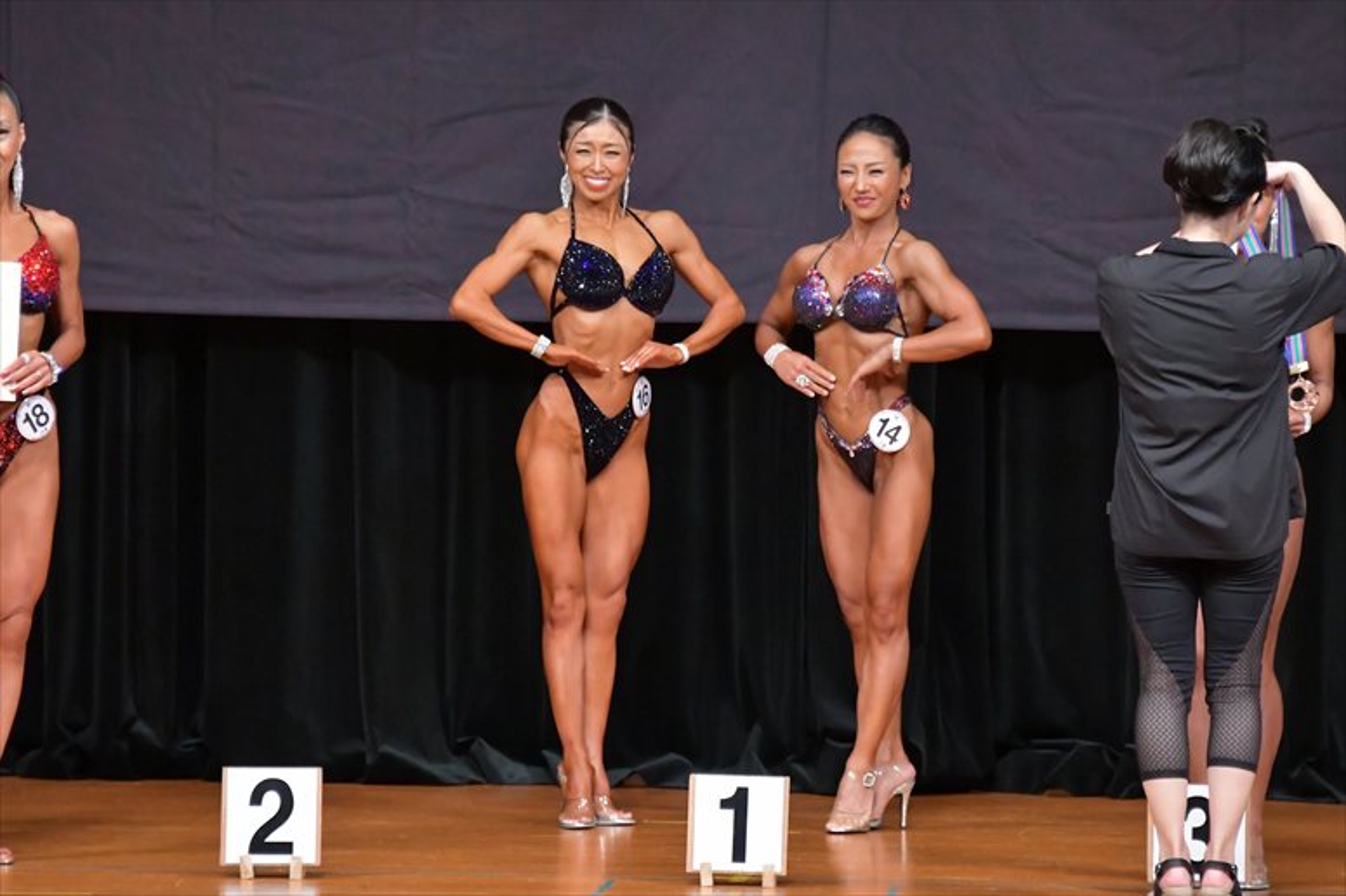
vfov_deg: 4.6
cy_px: 448
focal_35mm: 300
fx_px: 11211
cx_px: 673
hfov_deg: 6.9
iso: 6400
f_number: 5.6
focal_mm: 200
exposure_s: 1/400
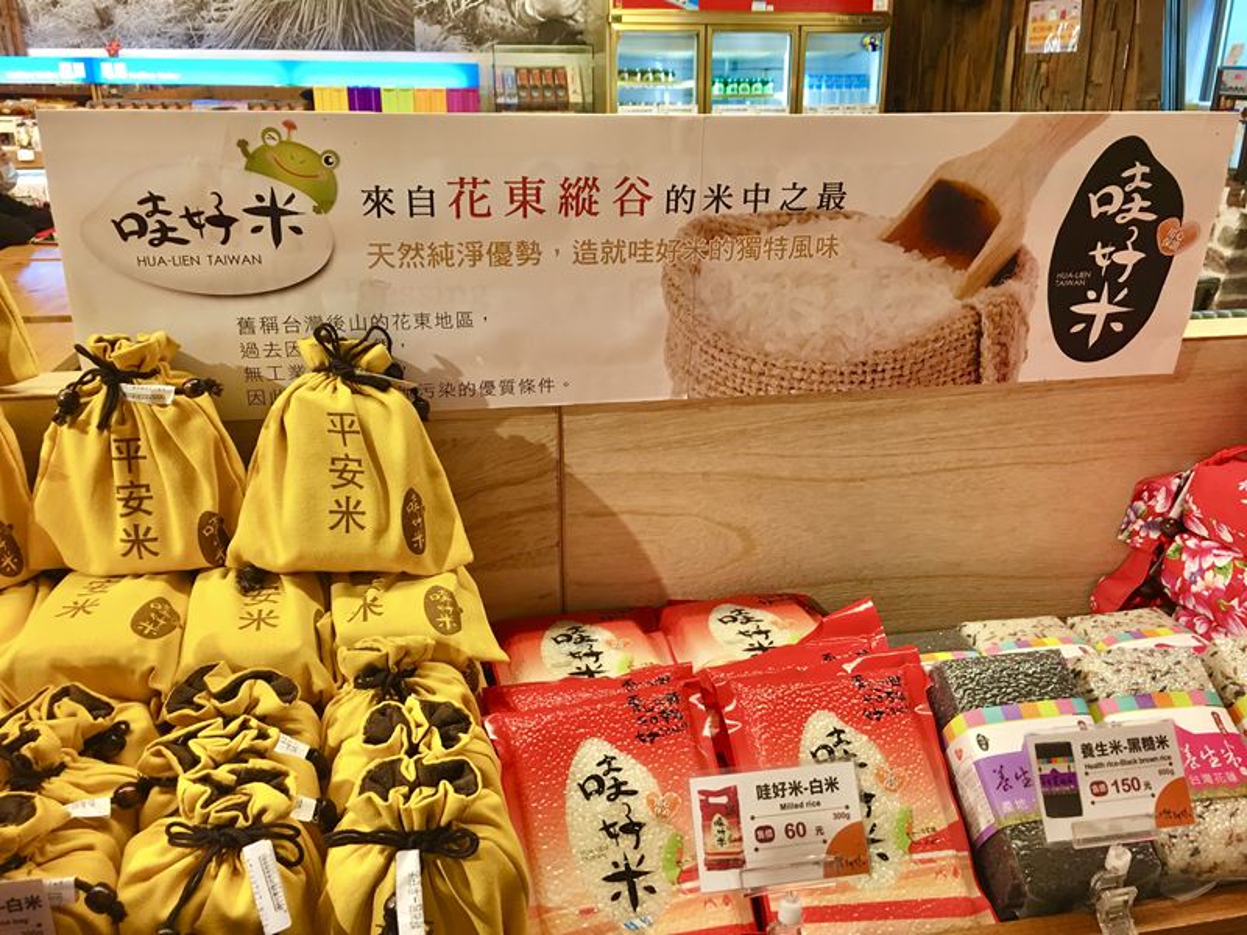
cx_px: 624
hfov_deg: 61.7
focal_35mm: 29
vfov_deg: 48.2
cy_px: 468
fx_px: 1045
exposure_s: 1/15
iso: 50
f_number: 2.2
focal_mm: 4.15
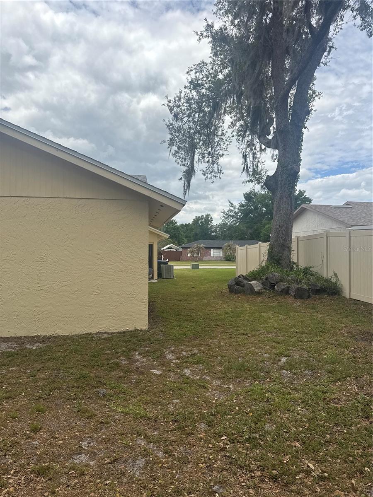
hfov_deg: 56.8
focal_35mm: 24
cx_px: 186
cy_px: 248
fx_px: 345
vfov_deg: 71.6
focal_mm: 6.76
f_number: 1.78
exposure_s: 1/4950
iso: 80
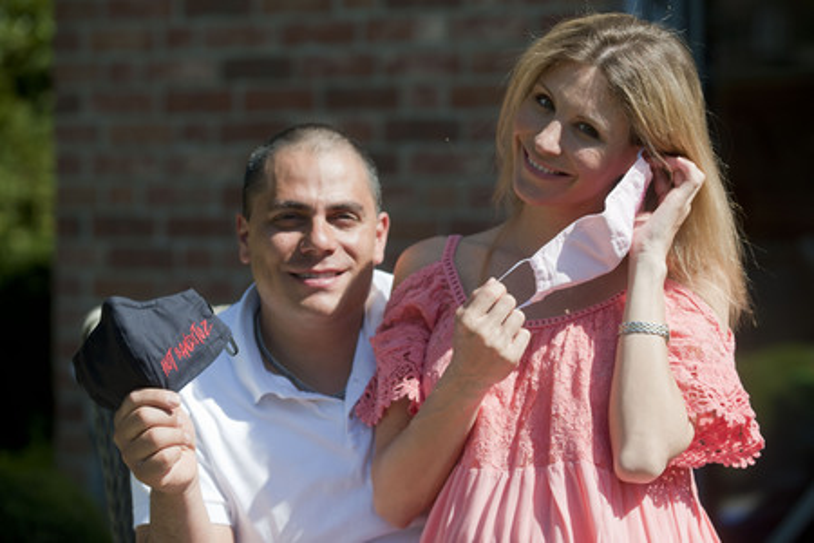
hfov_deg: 20.0
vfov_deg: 13.4
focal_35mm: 102
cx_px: 407
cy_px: 272
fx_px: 2306
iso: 200
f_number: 4
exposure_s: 1/2000
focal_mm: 102
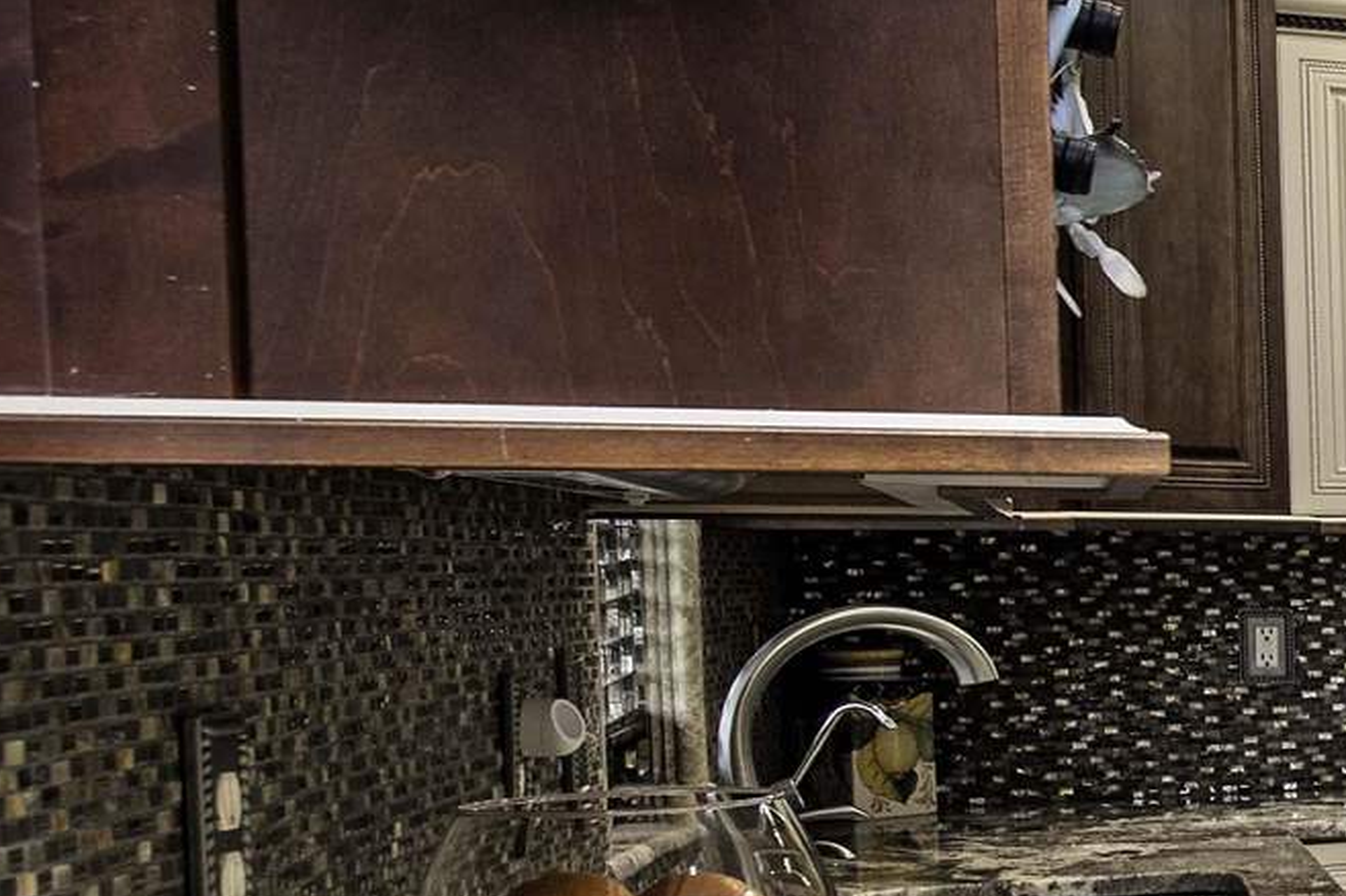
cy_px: 695
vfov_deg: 19.3
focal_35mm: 70
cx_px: 2847
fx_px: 2616
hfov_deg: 17.6
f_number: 5.6
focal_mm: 15
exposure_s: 1/100
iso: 320
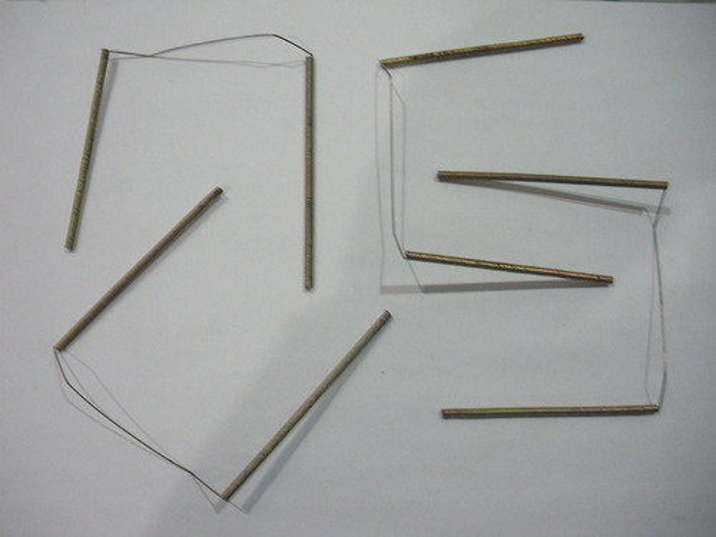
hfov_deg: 51.4
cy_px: 268
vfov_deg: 39.7
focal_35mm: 36
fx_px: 745
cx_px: 358
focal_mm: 6.3
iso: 477
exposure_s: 1/8
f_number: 3.5
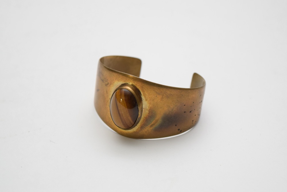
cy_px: 96
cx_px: 144
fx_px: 658
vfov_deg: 16.6
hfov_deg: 24.6
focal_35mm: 82
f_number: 5.6
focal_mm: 55
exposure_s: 1/60
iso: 1000
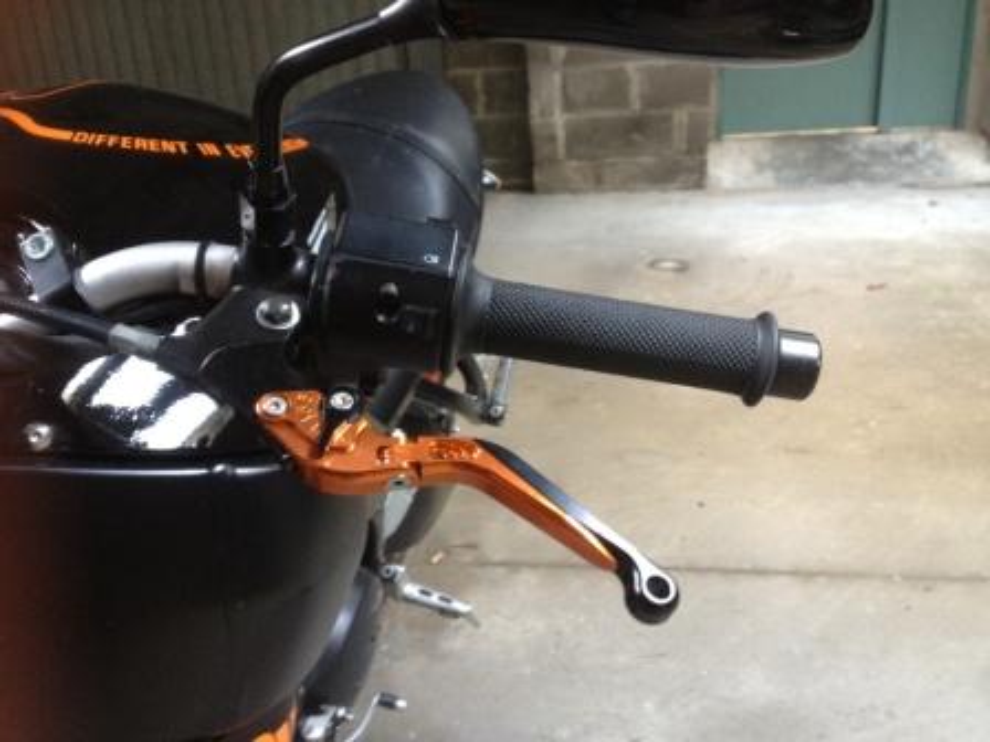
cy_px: 371
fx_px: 1001
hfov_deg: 52.6
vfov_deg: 40.7
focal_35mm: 35
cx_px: 495
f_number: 2.4
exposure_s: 1/20
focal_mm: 4.28
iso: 320
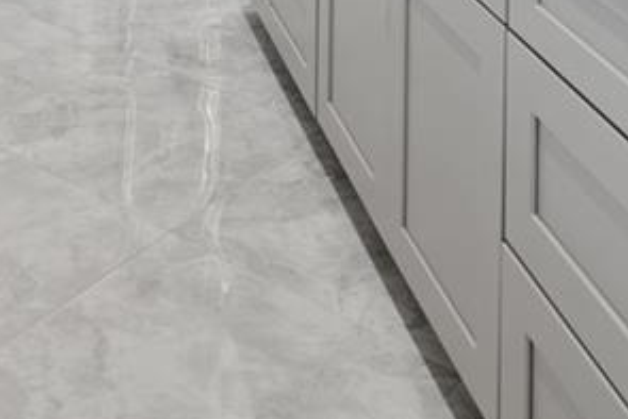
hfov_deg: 29.5
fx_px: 1134
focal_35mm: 65
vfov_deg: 16.5
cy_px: -389
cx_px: 51
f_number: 7.1
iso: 50
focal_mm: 12
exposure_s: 1/1.25
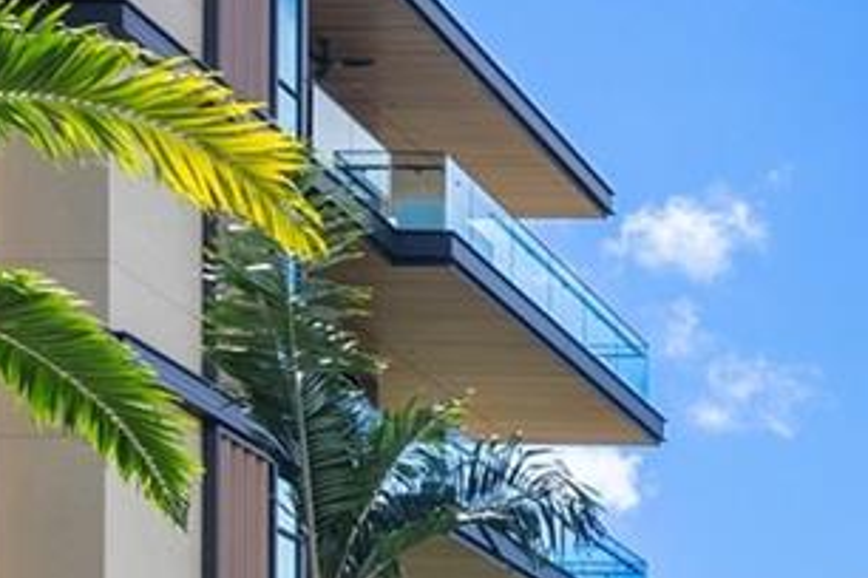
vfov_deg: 13.2
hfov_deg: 18.5
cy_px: 1160
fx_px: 2146
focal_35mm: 89
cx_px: 1503
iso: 125
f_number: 9
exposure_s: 1/200
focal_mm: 17
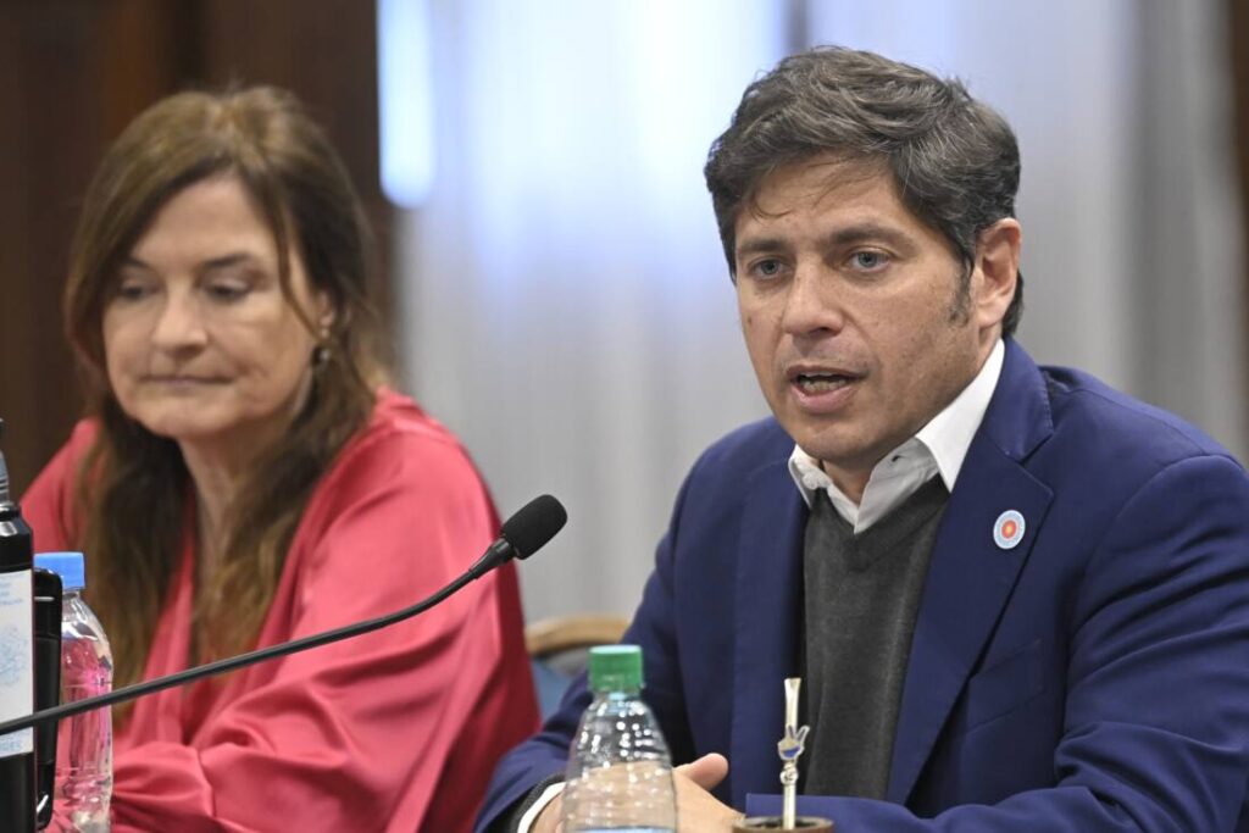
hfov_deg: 10.3
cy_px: 416
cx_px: 624
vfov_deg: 6.9
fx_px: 6939
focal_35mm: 200
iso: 5000
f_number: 3.5
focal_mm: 200
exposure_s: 1/400
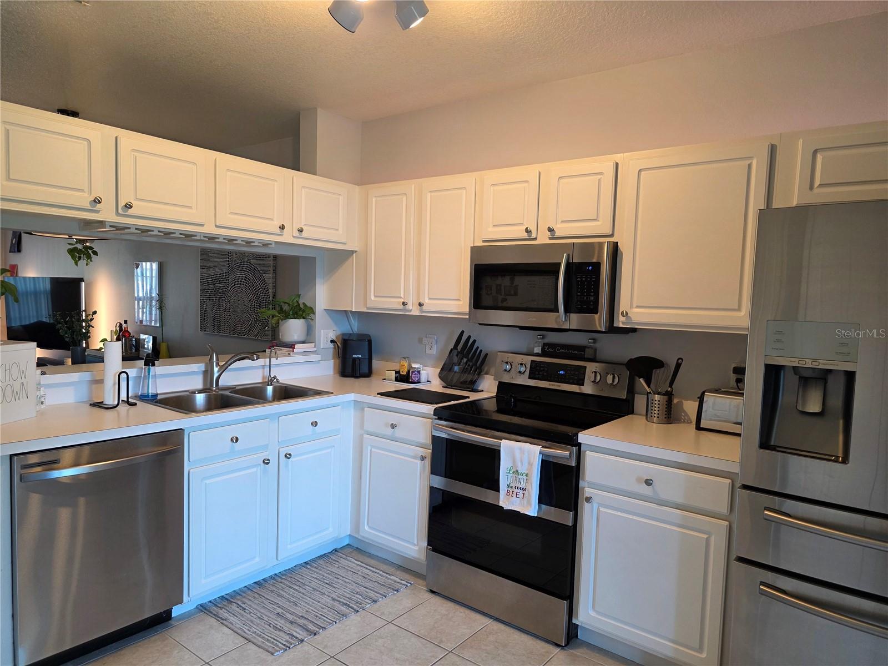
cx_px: 444
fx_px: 590
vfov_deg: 58.9
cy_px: 333
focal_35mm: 23
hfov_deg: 73.9
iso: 200
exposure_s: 1/120
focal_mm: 6.3
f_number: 1.7
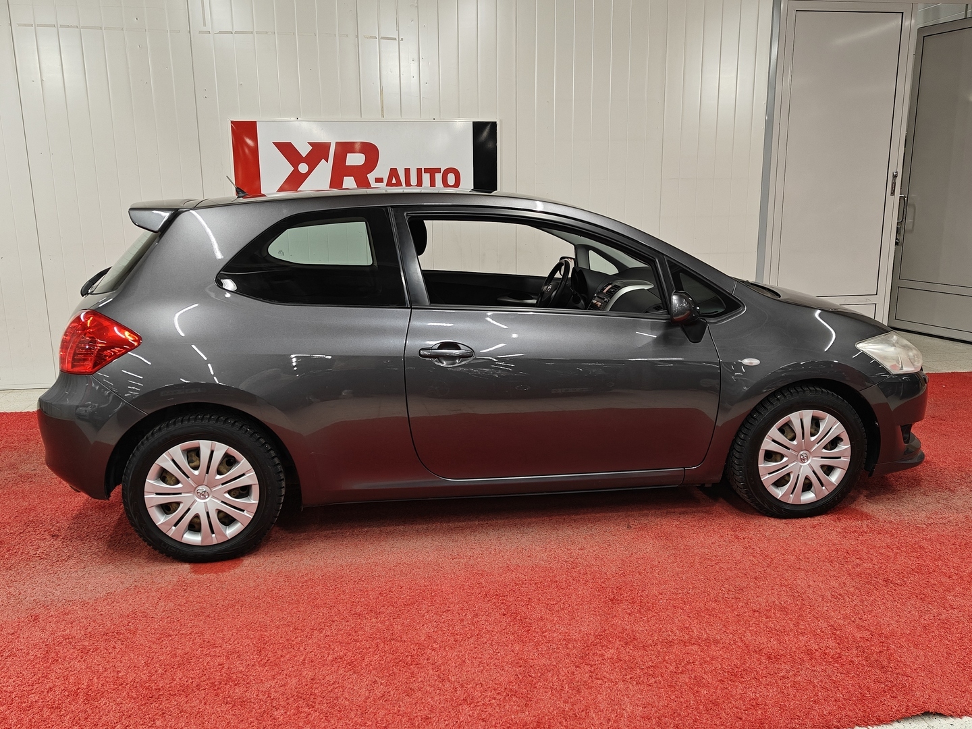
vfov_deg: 46.8
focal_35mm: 30
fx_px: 842
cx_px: 486
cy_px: 364
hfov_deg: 60.0
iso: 125
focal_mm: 5.59
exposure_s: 1/84
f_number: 1.8
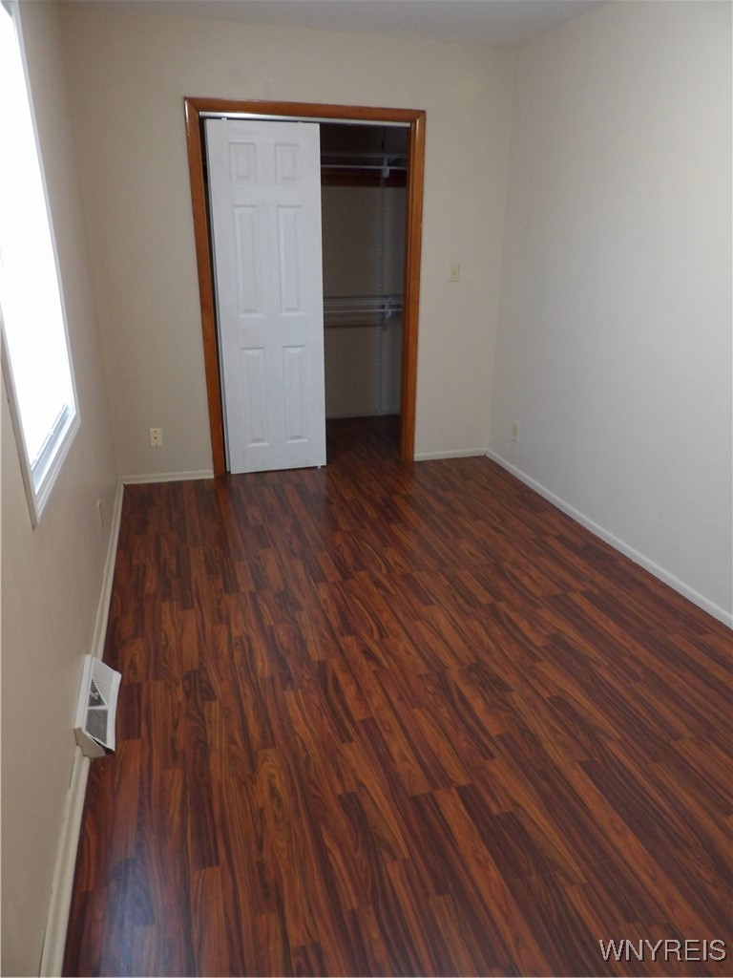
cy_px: 489
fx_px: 678
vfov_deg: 71.6
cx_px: 366
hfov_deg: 56.8
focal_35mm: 24
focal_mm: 4.3
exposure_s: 1/9
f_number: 3.2
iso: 400
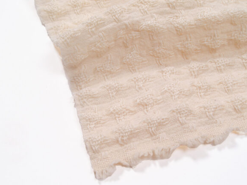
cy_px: 94
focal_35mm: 83
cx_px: 126
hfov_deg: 23.5
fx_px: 592
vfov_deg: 17.8
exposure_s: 1/80
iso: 200
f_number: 11
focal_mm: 40
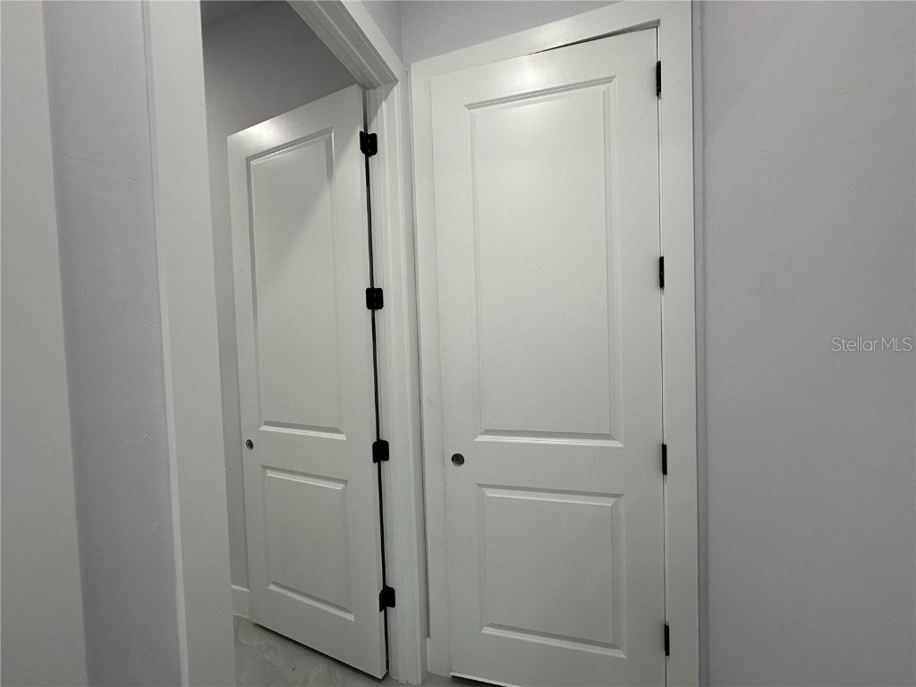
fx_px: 370
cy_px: 344
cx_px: 458
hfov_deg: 102.1
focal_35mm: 14
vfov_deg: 85.7
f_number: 2.2
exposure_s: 1/120
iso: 160
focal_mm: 2.22
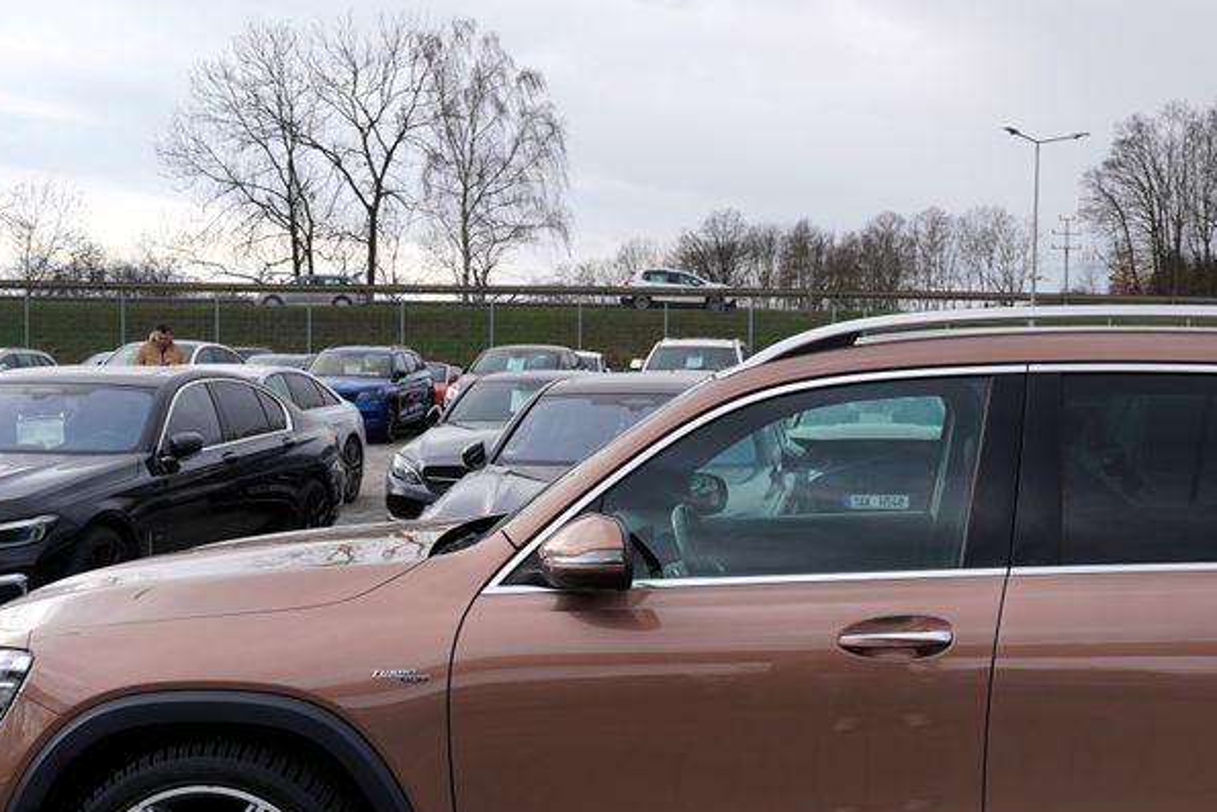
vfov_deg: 31.1
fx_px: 1454
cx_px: 894
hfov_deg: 44.1
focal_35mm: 43
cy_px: 486
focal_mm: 25
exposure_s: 1/160
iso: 100
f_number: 6.3
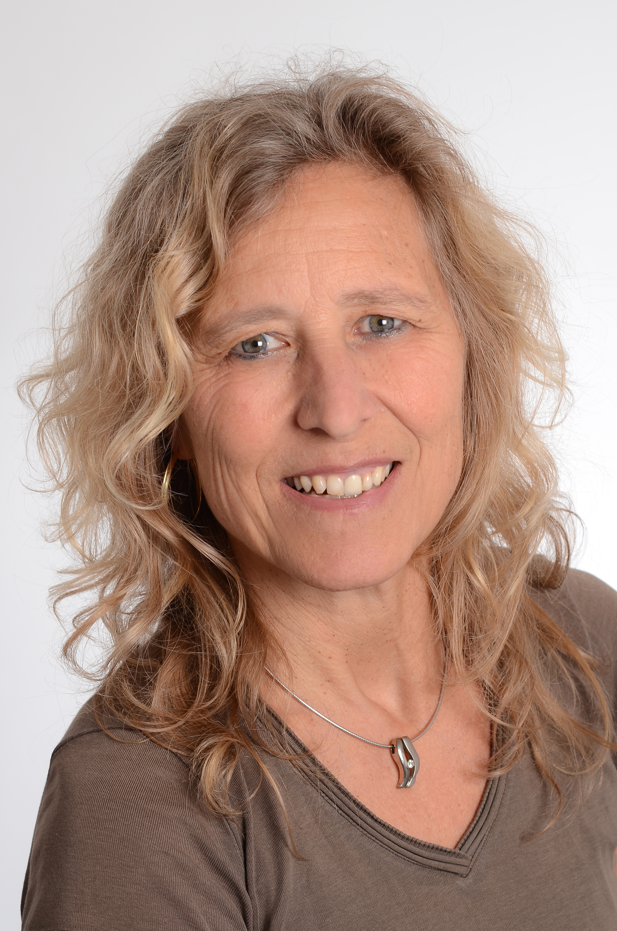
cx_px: 308
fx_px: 3292
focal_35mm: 128
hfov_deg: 10.7
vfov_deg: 16.1
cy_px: 466
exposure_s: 1/60
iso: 200
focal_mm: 85
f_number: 8
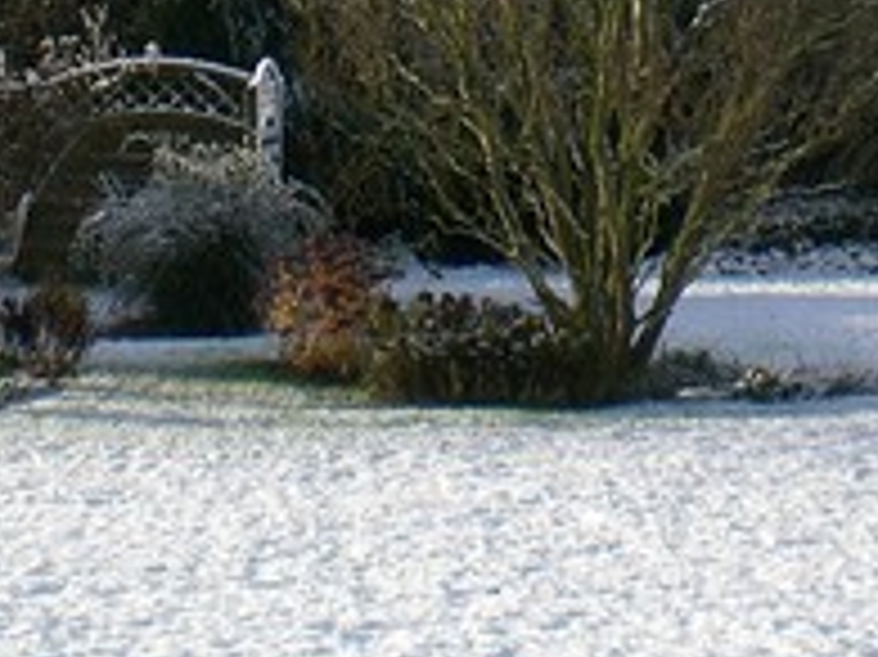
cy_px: -320
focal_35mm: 125
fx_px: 3169
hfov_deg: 15.8
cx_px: 554
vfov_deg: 11.4
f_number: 4.4
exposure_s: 1/320
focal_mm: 6.3
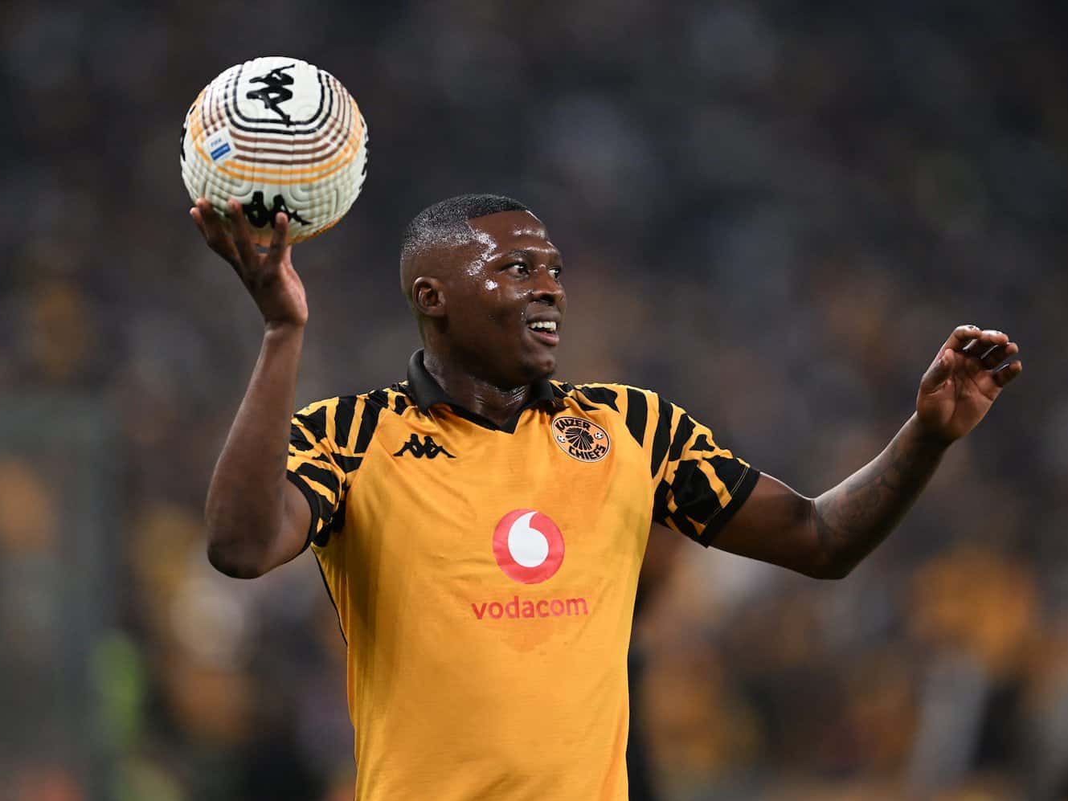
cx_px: 487
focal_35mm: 434
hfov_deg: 4.6
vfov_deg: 3.4
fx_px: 13391
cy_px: 401
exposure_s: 1/1000
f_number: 3.2
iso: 3200
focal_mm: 400
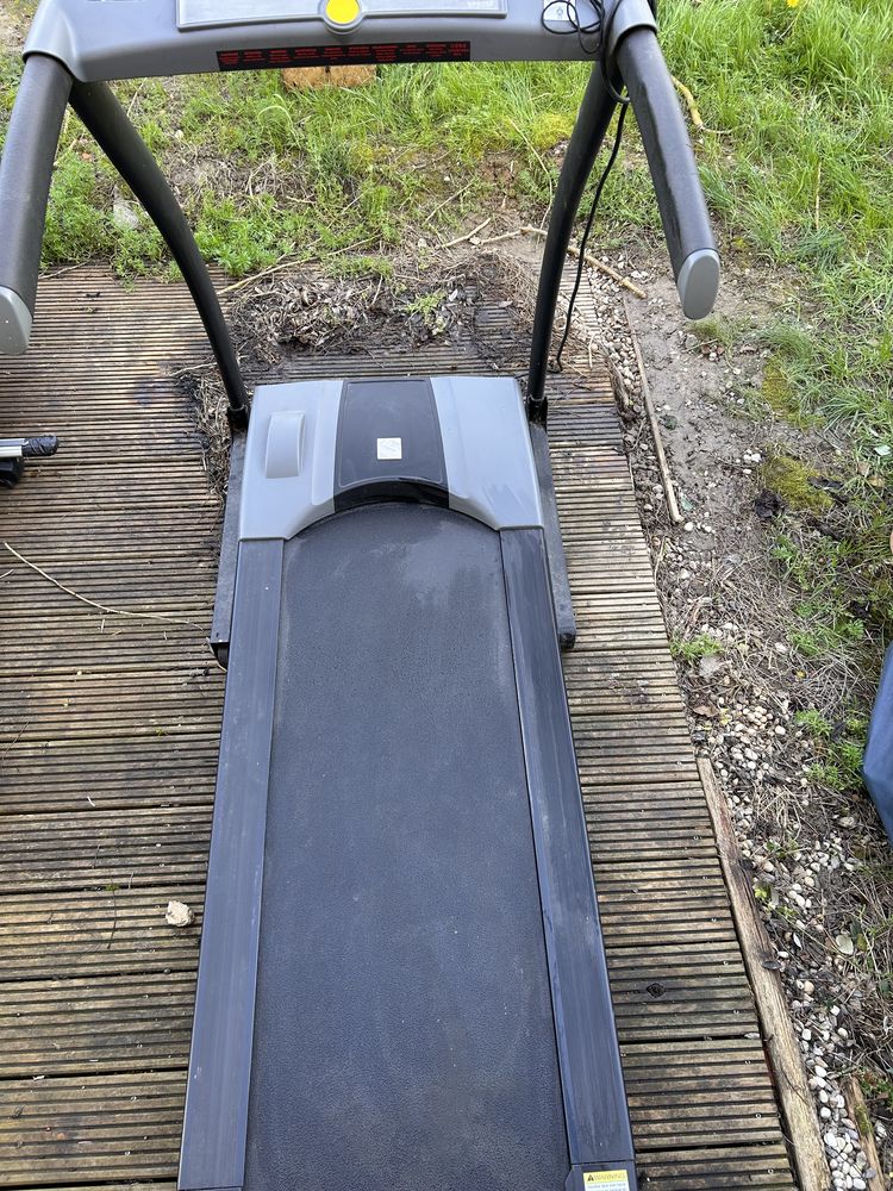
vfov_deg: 67.3
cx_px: 446
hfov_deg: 53.1
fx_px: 894
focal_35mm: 26
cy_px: 596
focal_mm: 5.7
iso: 40
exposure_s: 1/121
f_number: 1.5
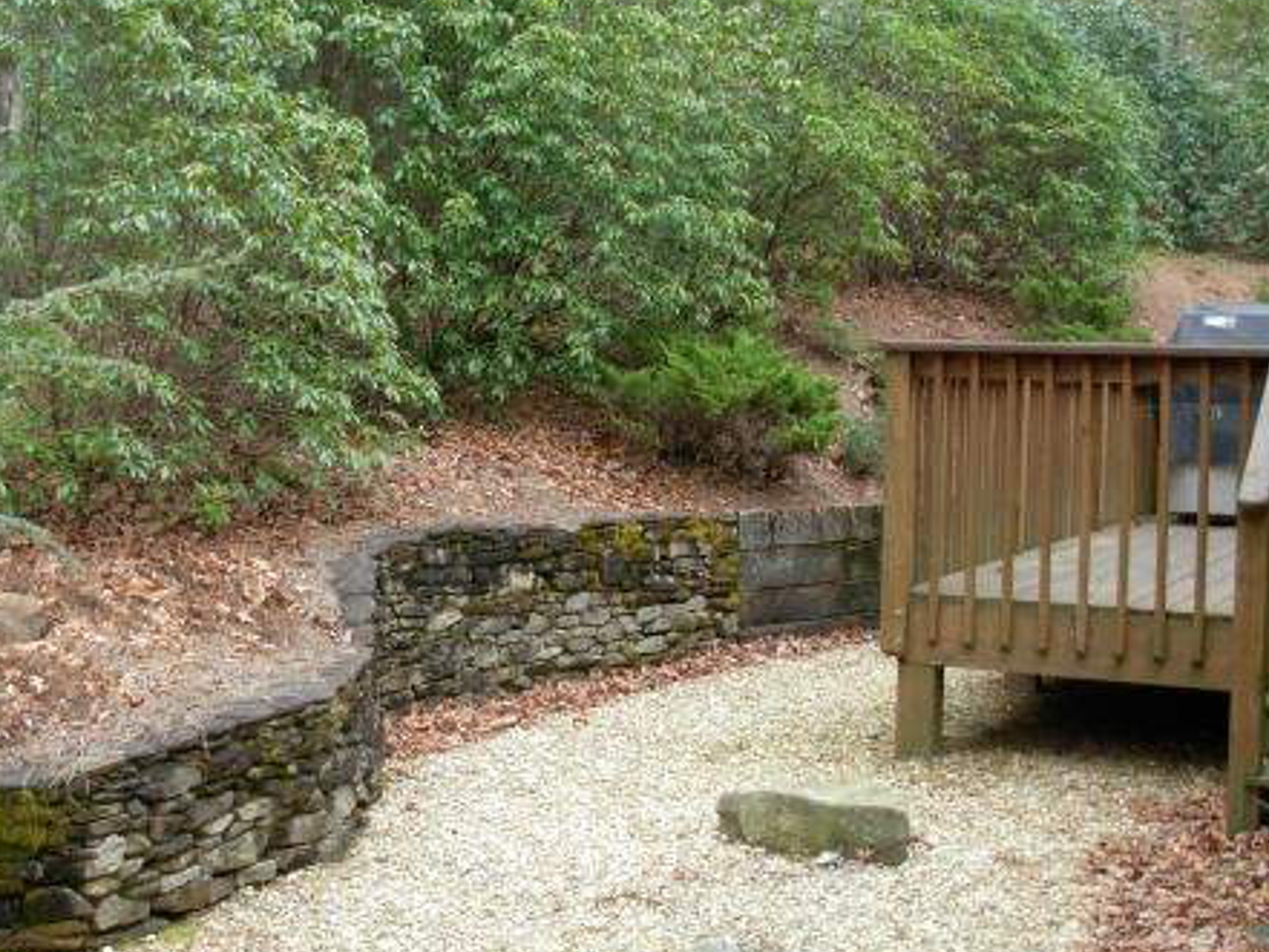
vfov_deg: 29.1
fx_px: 1833
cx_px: 584
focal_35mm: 50
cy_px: 449
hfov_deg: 38.2
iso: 79
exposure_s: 1/114
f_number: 2.9
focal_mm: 6.3
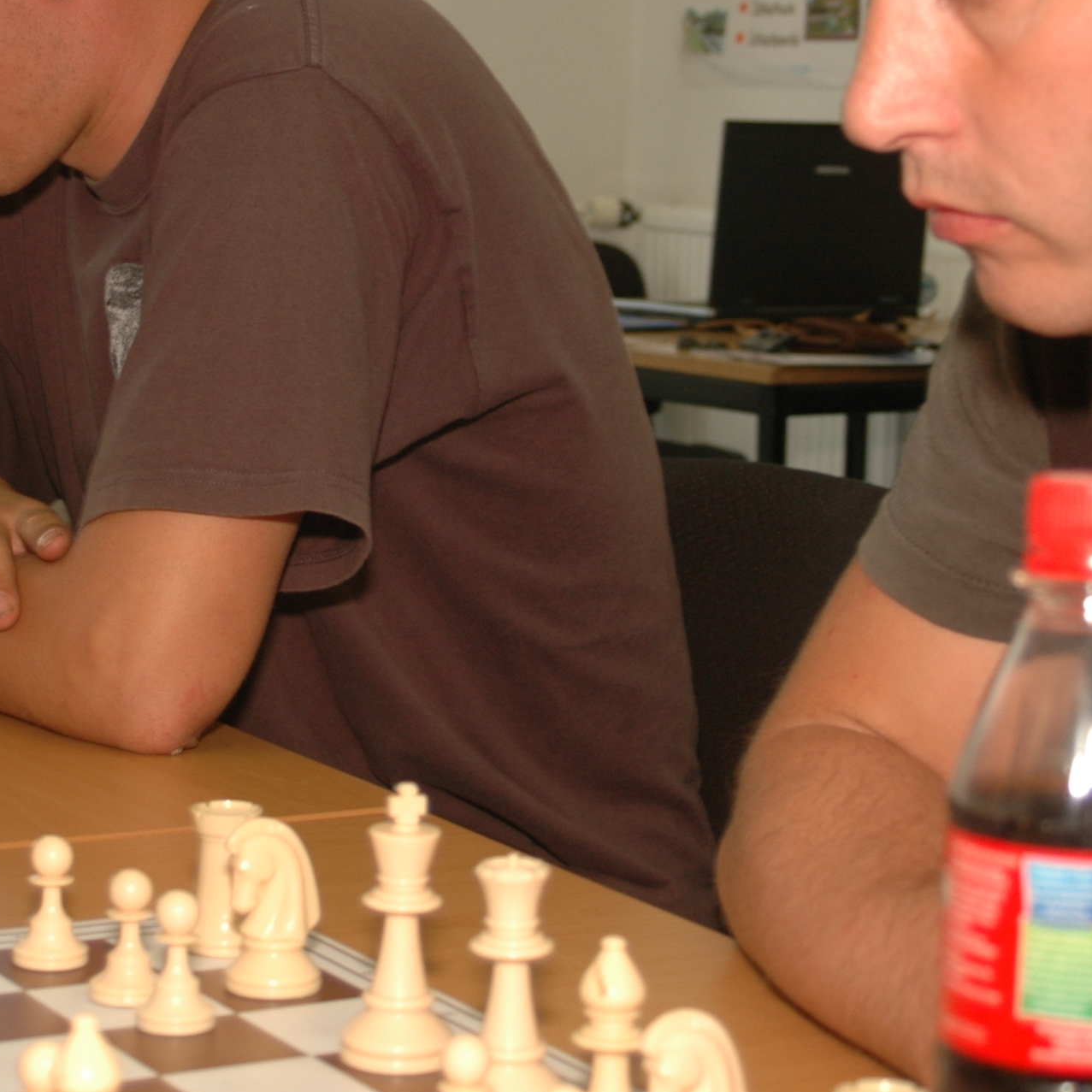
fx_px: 3319
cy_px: 257
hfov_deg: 18.7
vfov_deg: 18.5
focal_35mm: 93
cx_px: 506
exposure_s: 1/60
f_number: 4.5
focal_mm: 31
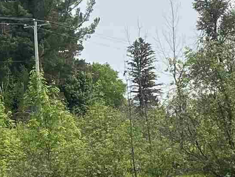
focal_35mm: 147
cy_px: 203
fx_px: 999
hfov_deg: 13.4
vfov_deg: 10.0
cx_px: 120
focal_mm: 5.1
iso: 50
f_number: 1.6
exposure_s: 1/4016
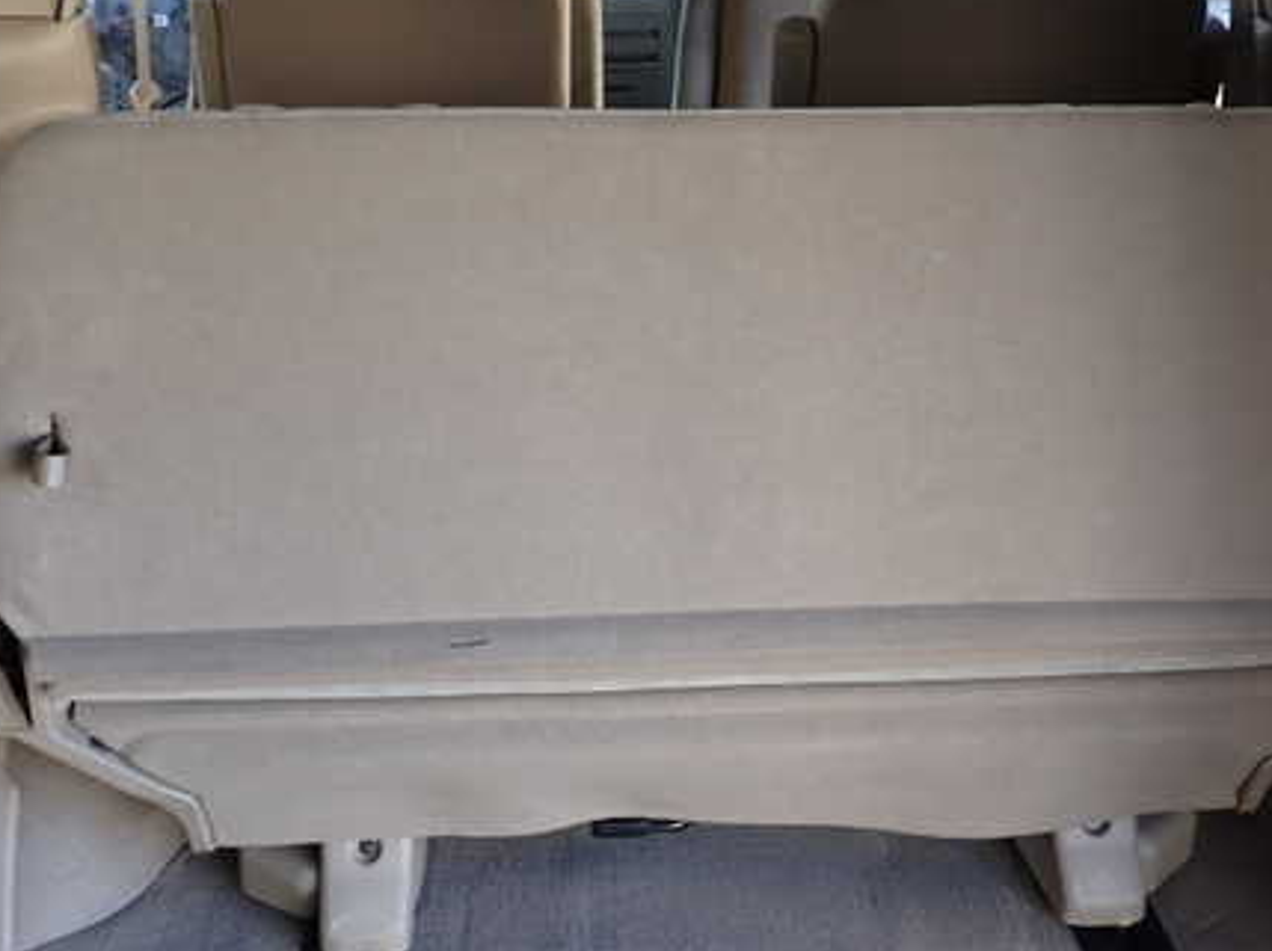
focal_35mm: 42
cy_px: 391
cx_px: 700
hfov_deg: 44.8
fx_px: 1542
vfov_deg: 34.2
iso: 100
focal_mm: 5.4
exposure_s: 1/80
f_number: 2.3
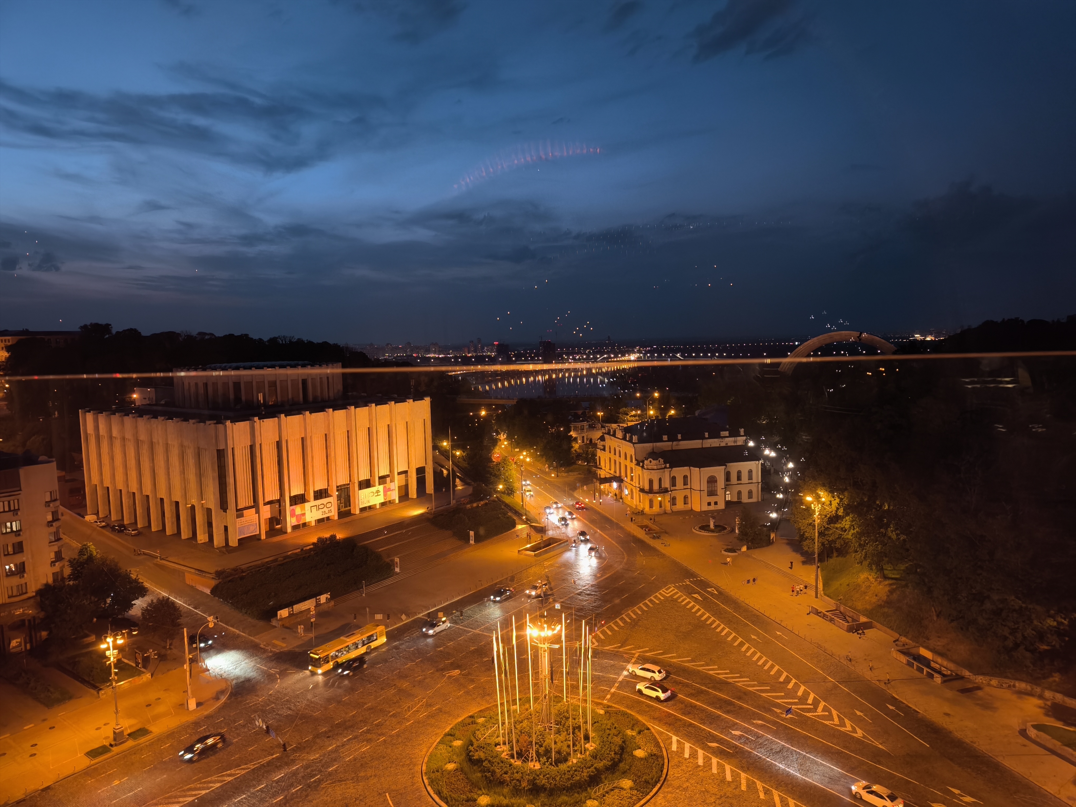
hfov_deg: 73.9
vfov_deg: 58.9
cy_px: 404
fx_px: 715
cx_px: 538
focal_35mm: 23
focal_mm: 6.57
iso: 1250
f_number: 1.6
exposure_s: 1/25
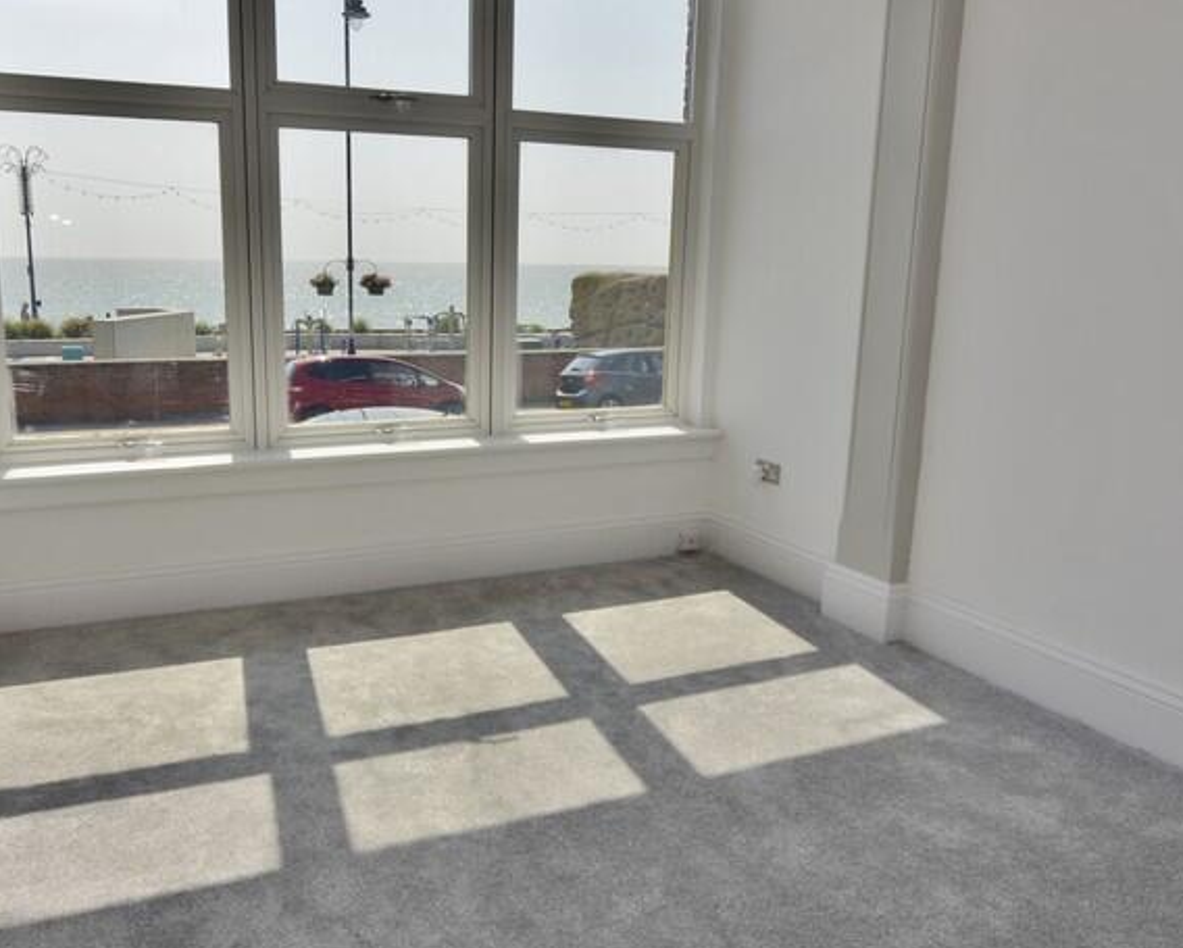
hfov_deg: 62.1
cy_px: 469
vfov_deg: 51.8
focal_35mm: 28
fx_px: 975
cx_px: 496
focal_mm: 11
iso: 100
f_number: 9
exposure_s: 1/200
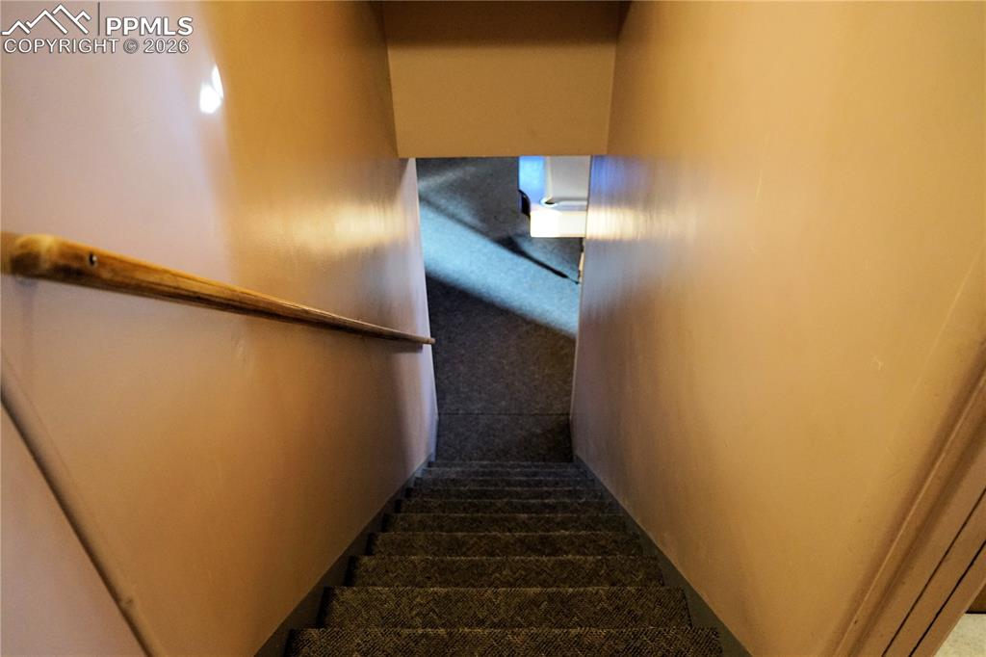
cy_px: 328
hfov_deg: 65.5
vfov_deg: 46.4
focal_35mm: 28
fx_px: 767
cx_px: 493
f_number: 3.5
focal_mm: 28
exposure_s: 1/160
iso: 3200
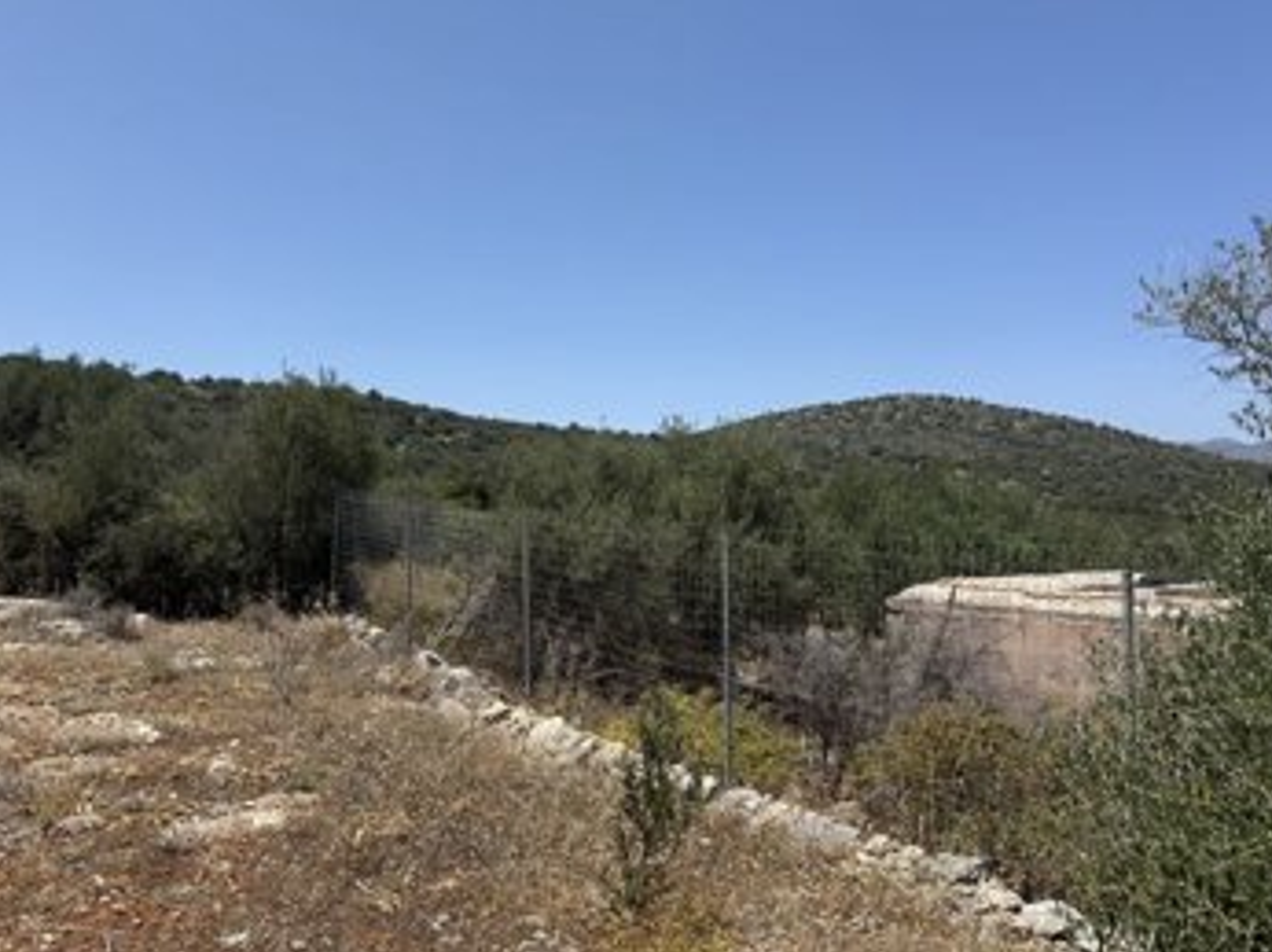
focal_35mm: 25
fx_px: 918
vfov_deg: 54.8
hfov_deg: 69.4
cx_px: 640
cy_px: 485
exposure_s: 1/4975
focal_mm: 6.76
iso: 80
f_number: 1.78
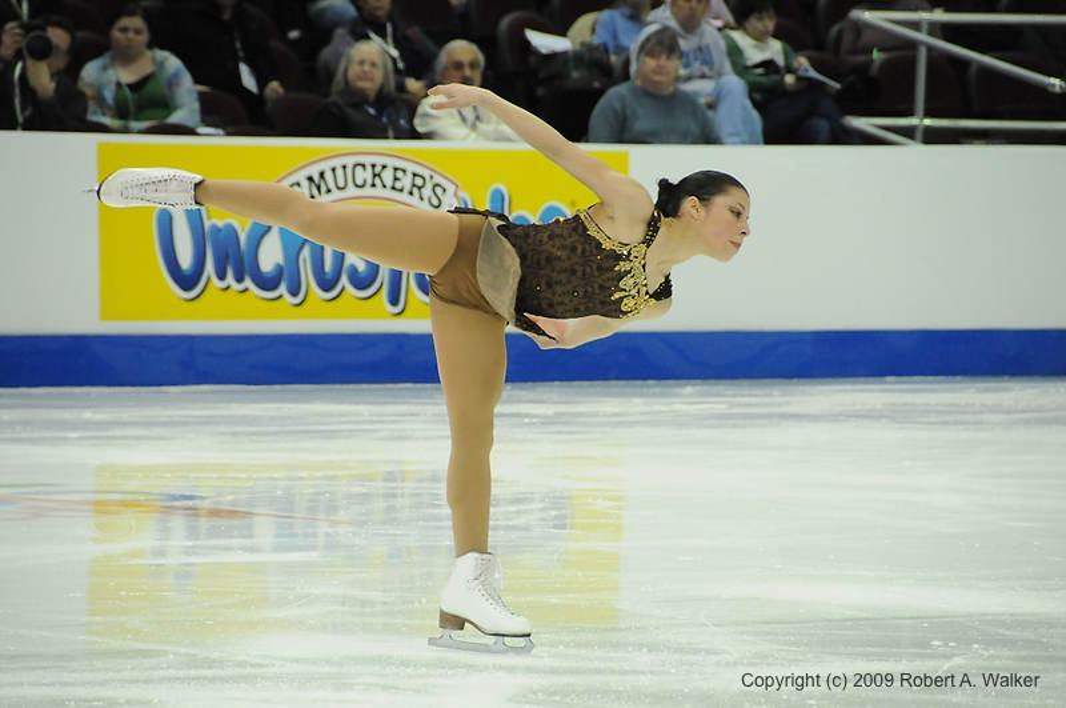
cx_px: 533
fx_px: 8871
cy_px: 354
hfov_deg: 6.9
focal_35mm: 300
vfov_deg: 4.6
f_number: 5.6
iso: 3200
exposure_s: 1/640
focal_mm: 200
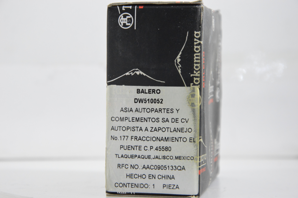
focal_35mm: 138
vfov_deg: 9.9
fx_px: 1141
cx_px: 149
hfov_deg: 14.9
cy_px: 99
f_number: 8
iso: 3200
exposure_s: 1/100
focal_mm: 92
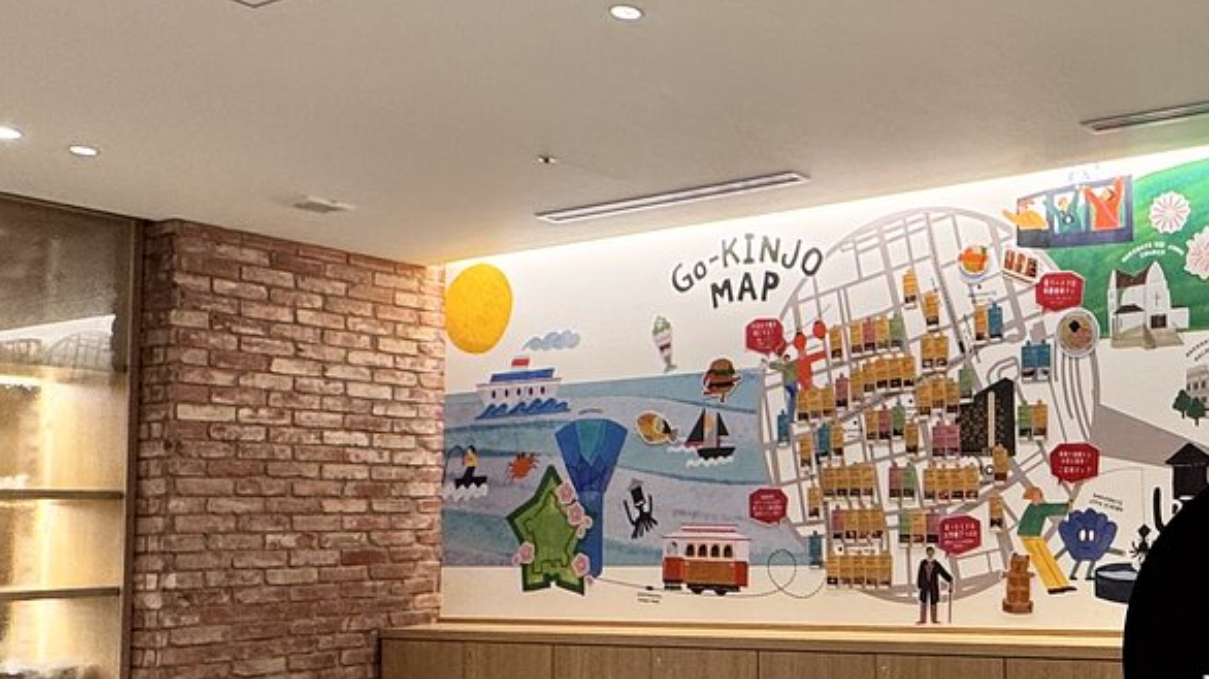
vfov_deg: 29.5
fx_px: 1282
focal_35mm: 40
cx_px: 1091
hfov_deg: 45.7
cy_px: 433
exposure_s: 1/99
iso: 200
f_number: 2.2
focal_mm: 2.22
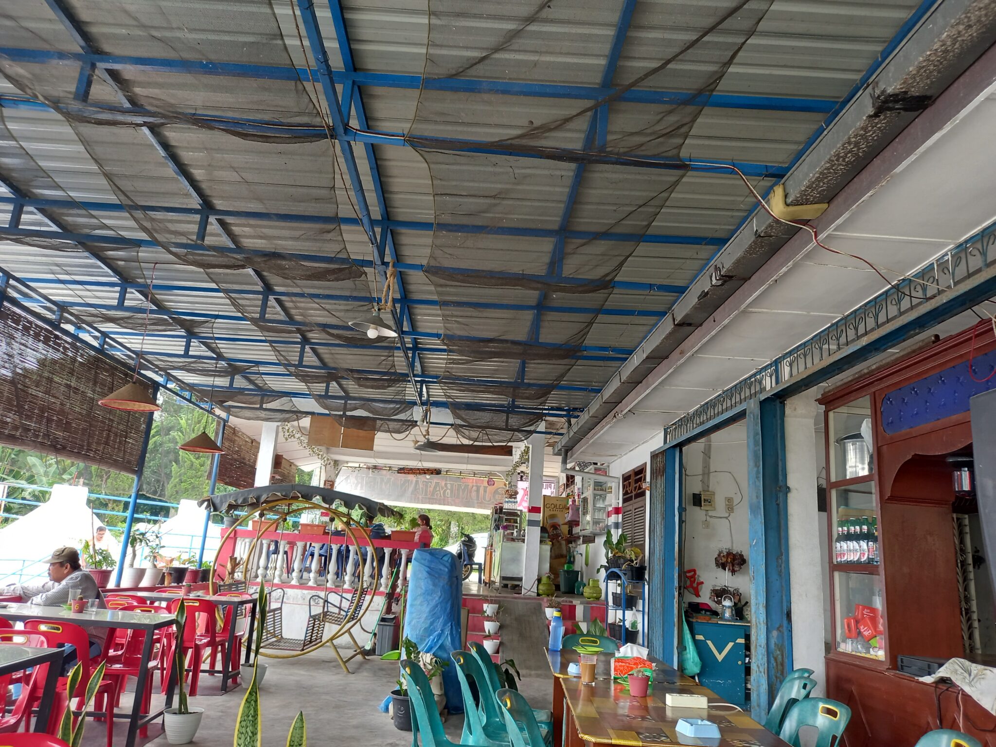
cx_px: 498
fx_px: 719
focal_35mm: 25
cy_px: 374
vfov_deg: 54.9
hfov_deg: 69.4
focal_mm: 4.6
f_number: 2
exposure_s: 1/59
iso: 80
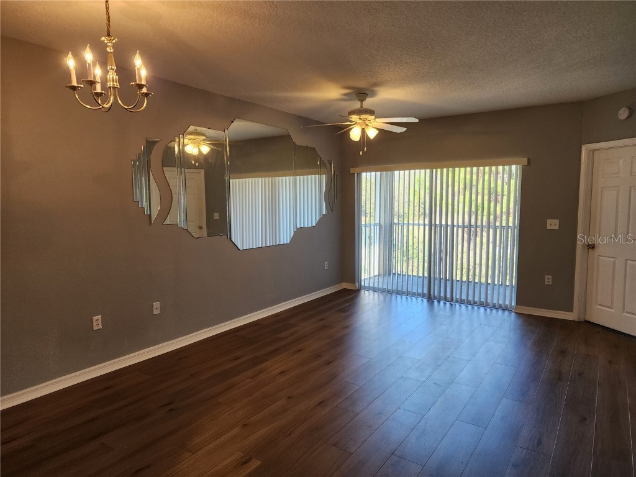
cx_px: 318
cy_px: 238
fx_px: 423
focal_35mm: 23
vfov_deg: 58.9
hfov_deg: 73.9
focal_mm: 6.4
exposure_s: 1/180
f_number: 1.8
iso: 125
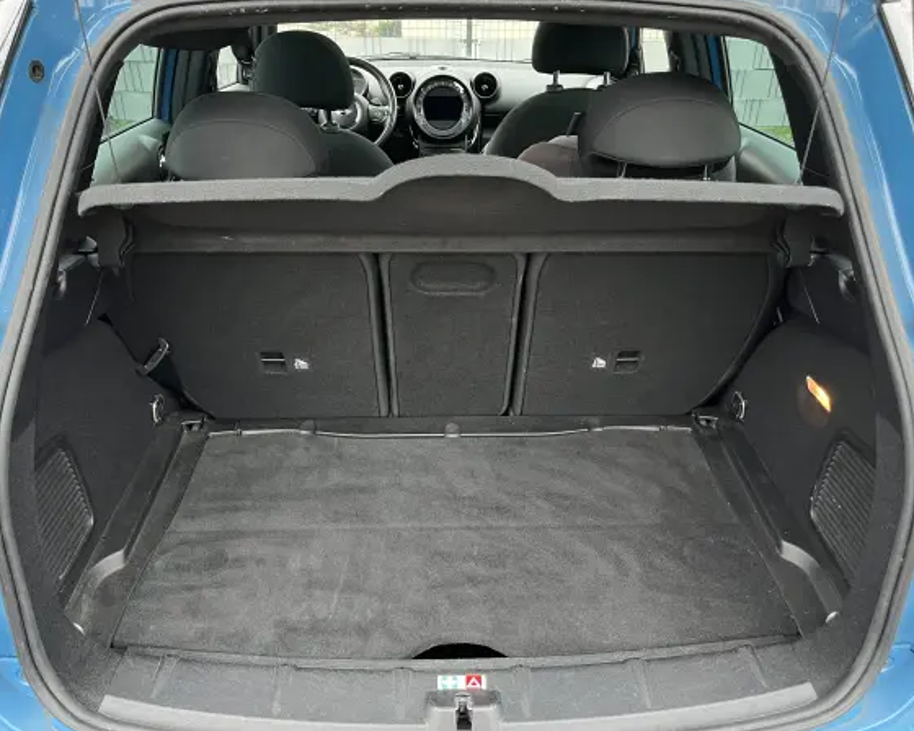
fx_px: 784
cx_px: 457
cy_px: 366
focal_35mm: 29
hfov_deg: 60.4
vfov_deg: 50.0
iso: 200
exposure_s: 1/60
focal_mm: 5.1
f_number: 1.6
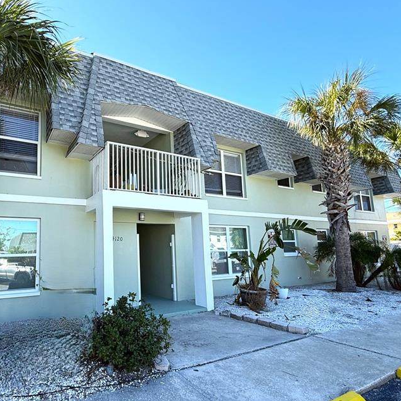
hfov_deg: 72.3
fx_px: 262
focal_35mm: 20
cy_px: 220
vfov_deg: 74.6
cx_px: 130
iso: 50
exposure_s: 1/522
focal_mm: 2.22
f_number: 2.2
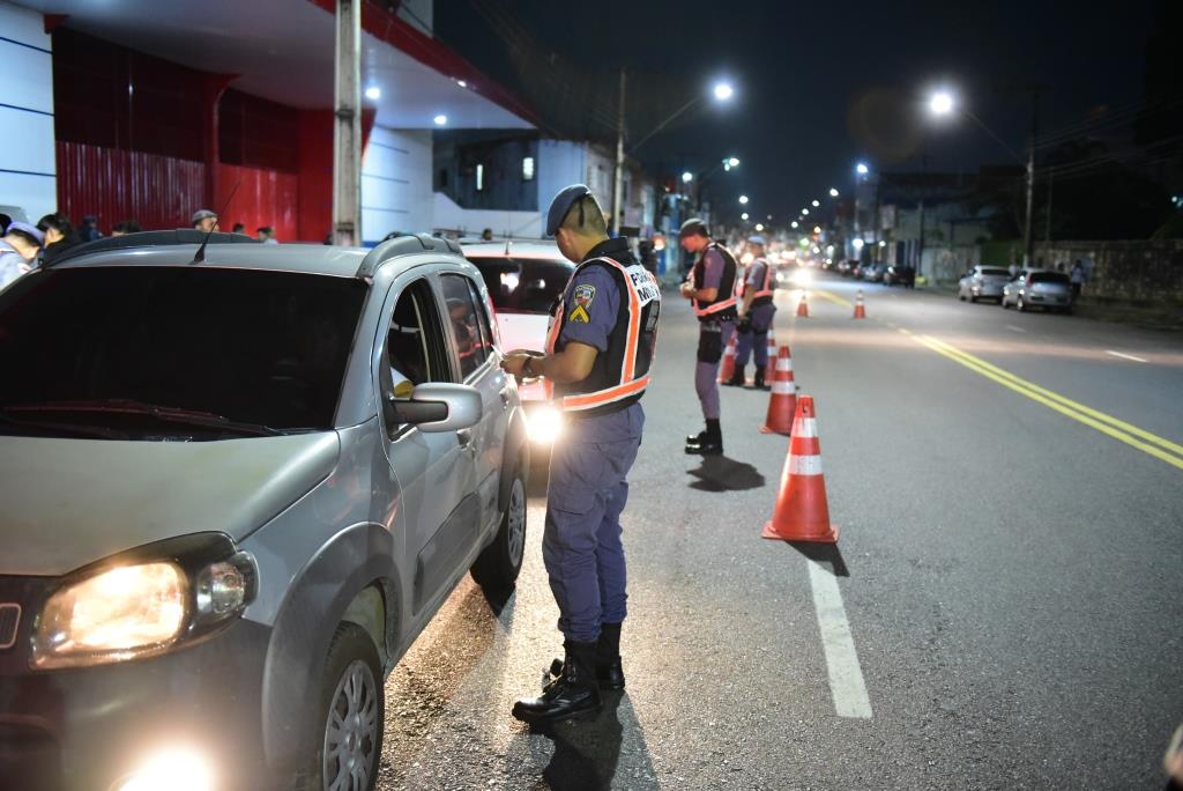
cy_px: 396
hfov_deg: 54.4
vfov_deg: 37.9
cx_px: 592
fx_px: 1151
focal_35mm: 35
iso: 6400
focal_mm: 35
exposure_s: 1/50
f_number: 2.8
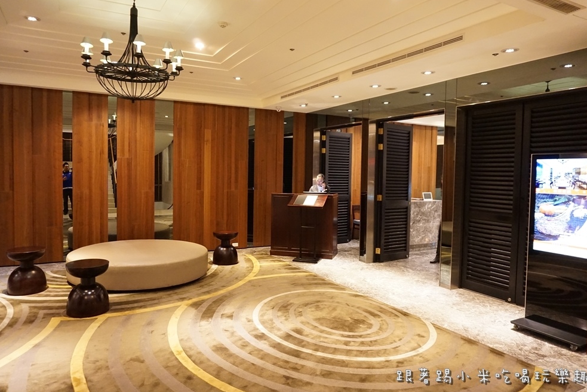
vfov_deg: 51.3
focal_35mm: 25
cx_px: 290
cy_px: 190
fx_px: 408
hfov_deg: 71.5
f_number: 3.5
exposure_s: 1/25
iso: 3200
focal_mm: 16
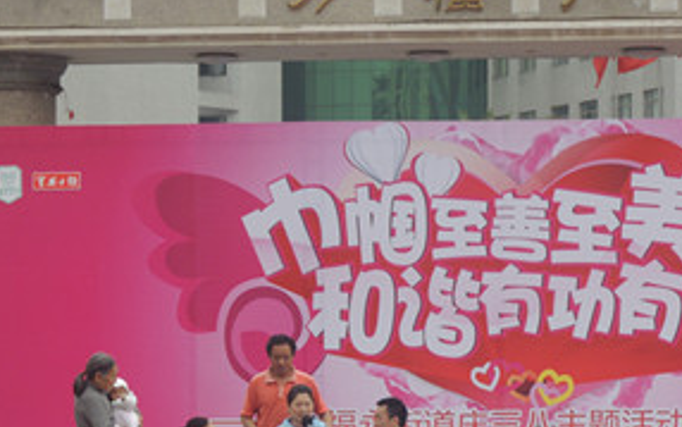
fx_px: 3440
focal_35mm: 185
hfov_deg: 11.3
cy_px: 416
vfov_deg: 7.1
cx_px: 396
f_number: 4.9
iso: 100
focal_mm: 17.9
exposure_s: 1/100
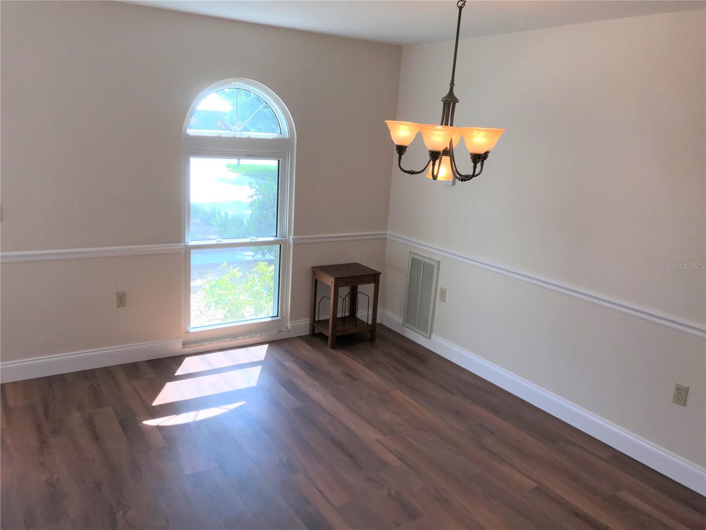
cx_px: 353
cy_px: 265
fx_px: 571
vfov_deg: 49.7
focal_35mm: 28
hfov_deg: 63.4
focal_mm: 3.99
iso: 20
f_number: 1.8
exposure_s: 1/261
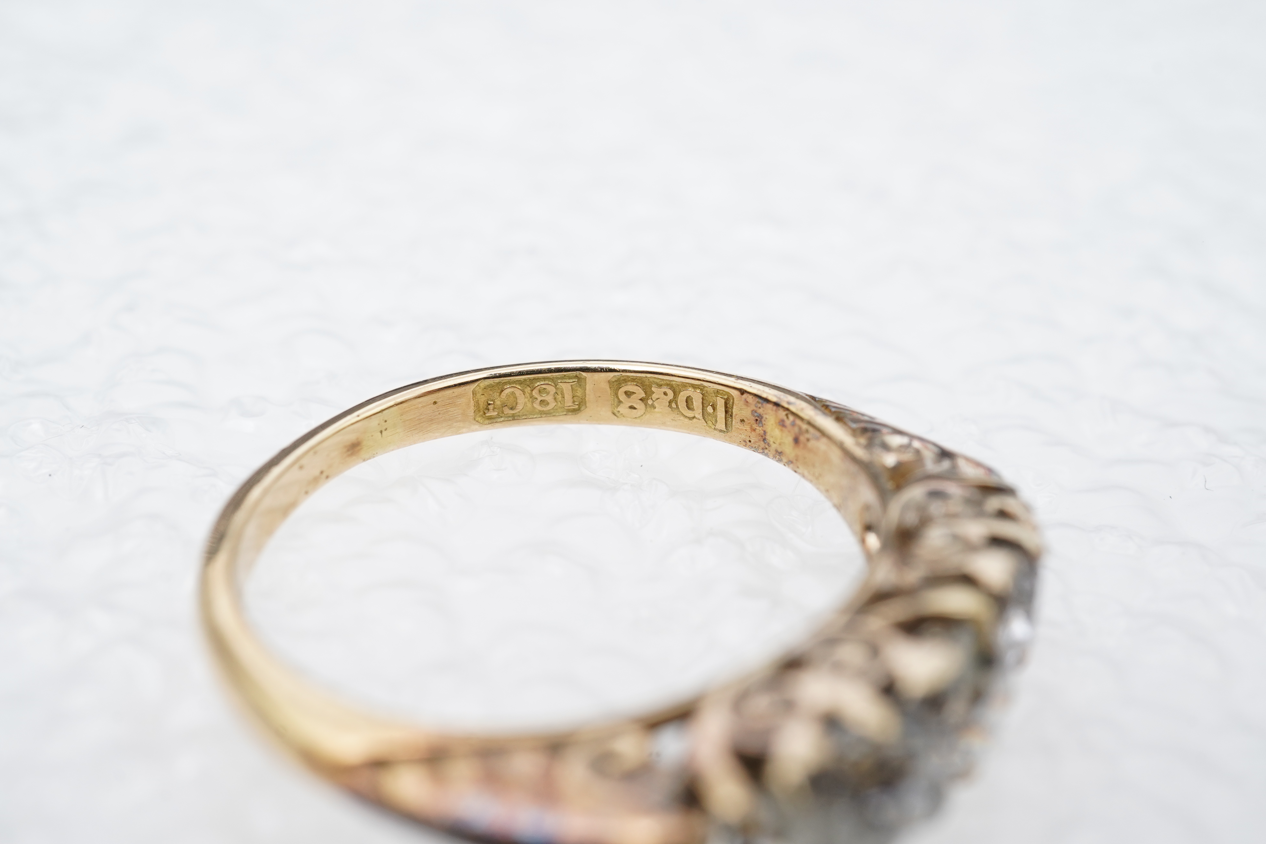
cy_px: 422
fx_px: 1582
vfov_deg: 29.9
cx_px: 633
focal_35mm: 45
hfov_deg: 43.6
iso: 640
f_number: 20
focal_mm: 30
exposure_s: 1/125
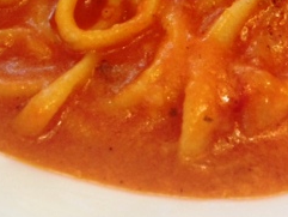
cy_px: -19
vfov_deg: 19.4
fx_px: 608
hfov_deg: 26.5
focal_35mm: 73
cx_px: 188
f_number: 2.4
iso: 100
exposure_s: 1/20
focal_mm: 4.12
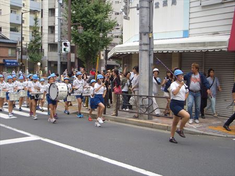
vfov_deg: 29.7
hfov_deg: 38.9
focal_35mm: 49
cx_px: 118
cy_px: 88
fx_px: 333
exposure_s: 1/160
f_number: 3.1
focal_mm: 8.2
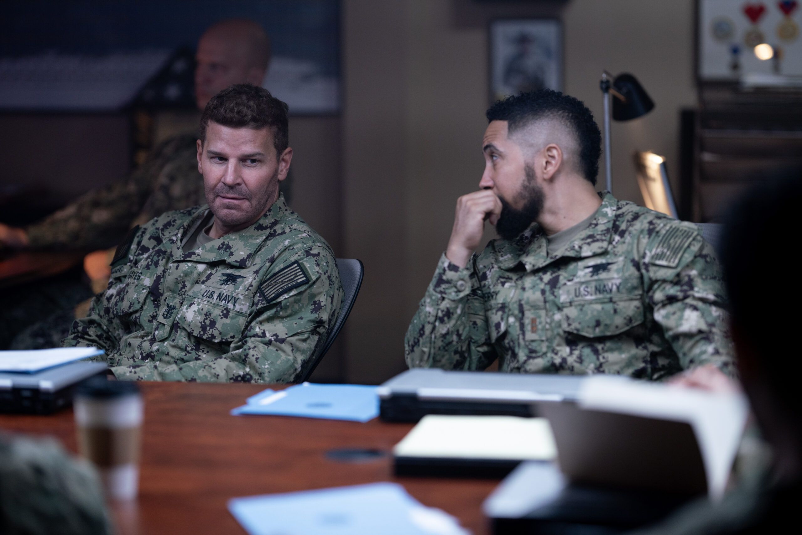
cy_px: 268
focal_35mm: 105
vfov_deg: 13.0
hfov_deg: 19.5
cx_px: 401
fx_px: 2340
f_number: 1.8
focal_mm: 105
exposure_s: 1/200
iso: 800
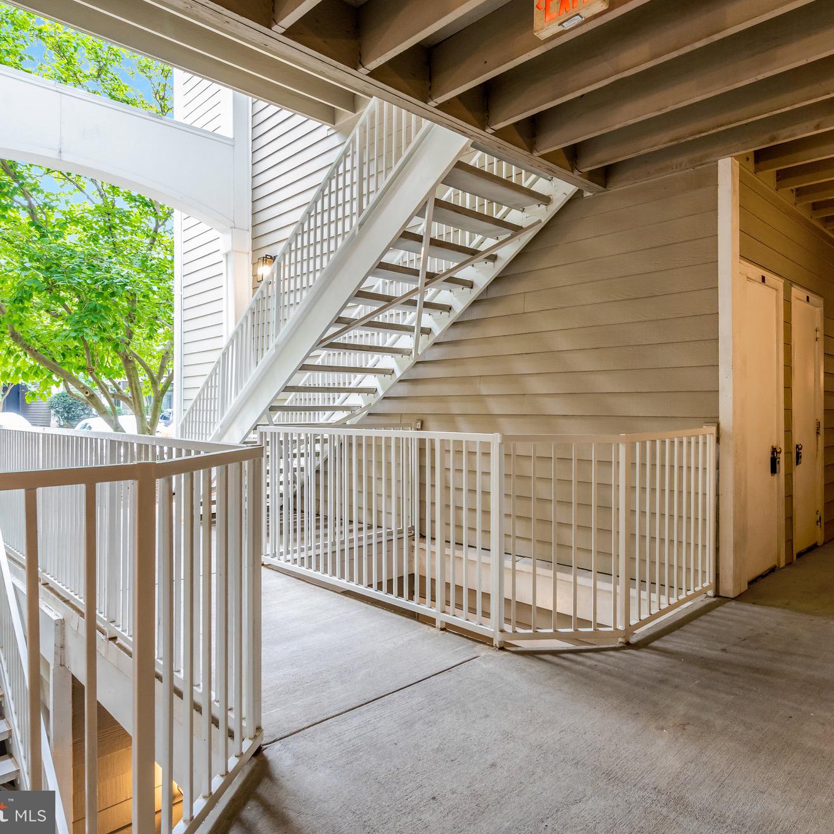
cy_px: 407
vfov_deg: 72.1
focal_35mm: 21
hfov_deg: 70.0
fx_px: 572
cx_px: 559
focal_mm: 16
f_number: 8
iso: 1250
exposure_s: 1/13
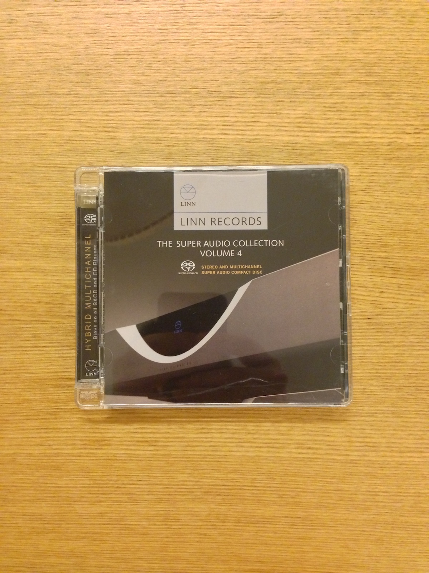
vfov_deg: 55.4
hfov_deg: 42.9
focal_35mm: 33
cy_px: 286
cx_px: 214
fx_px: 545
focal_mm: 4.13
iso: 640
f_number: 2.4
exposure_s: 1/17
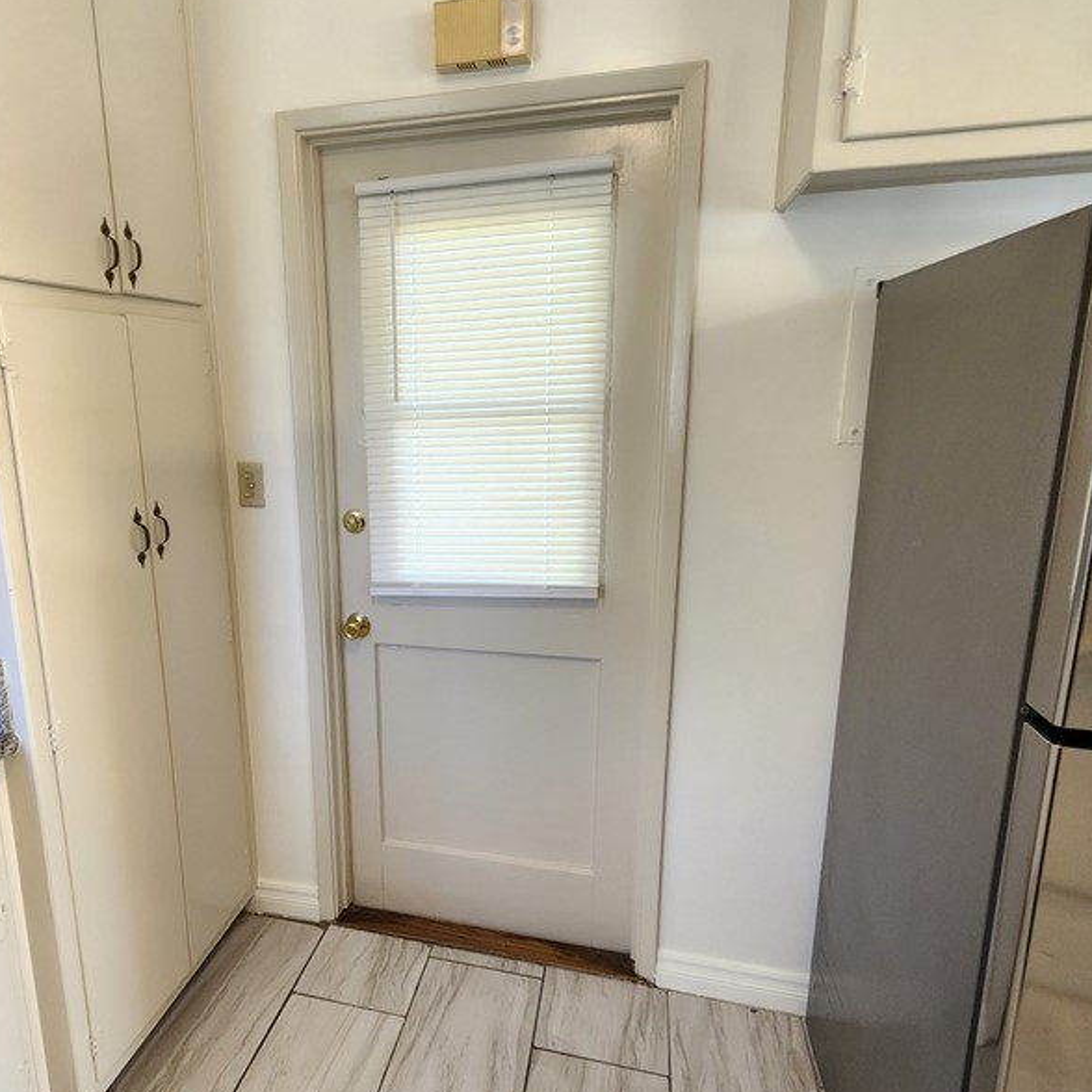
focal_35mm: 20
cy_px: 553
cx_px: 396
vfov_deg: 74.8
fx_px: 714
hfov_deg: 73.3
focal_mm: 2.2
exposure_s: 1/60
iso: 320
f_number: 2.2
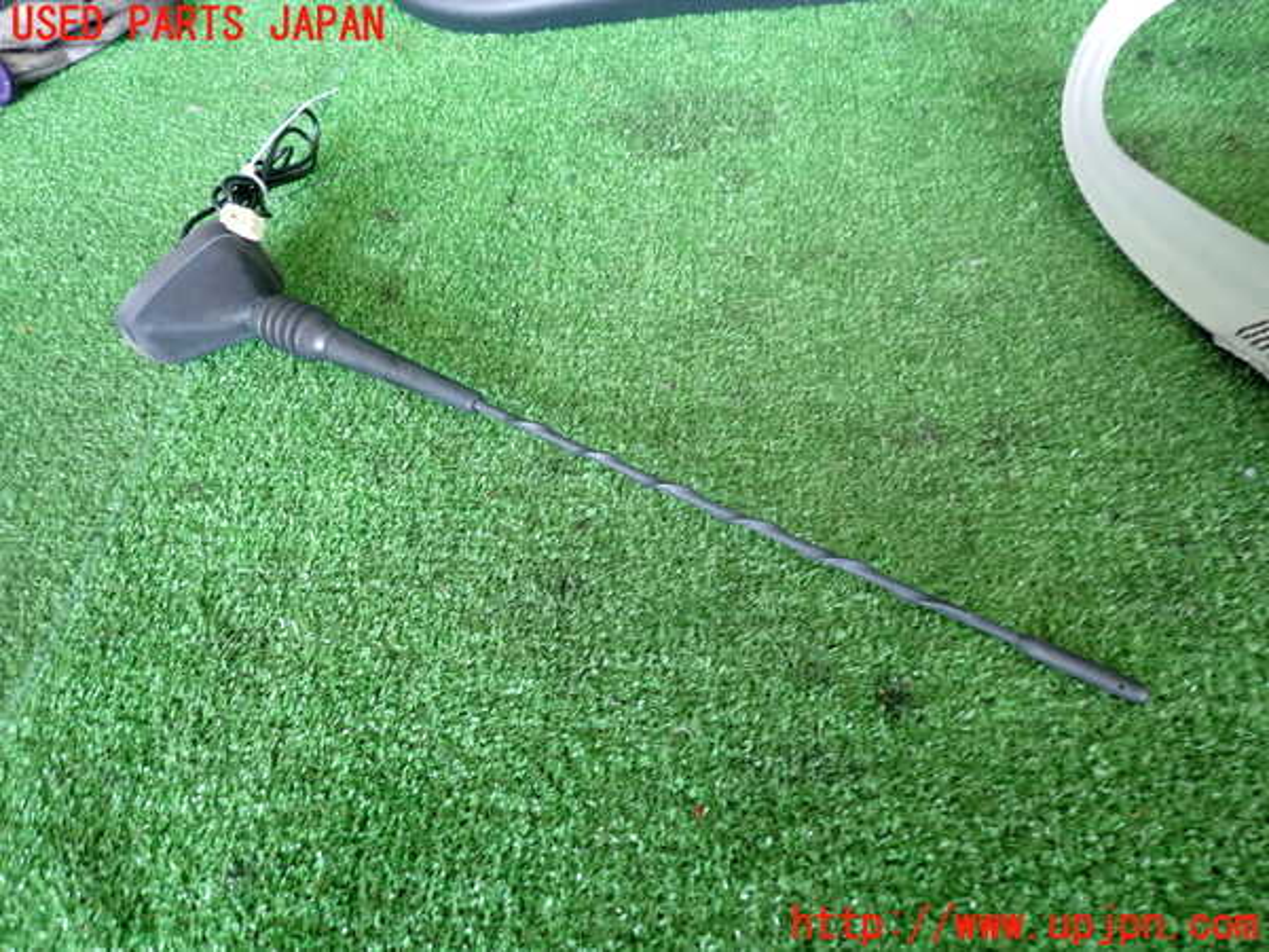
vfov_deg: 54.9
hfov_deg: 69.4
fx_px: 916
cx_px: 634
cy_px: 476
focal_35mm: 25
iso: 200
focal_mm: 4.5
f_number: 2
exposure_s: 1/40
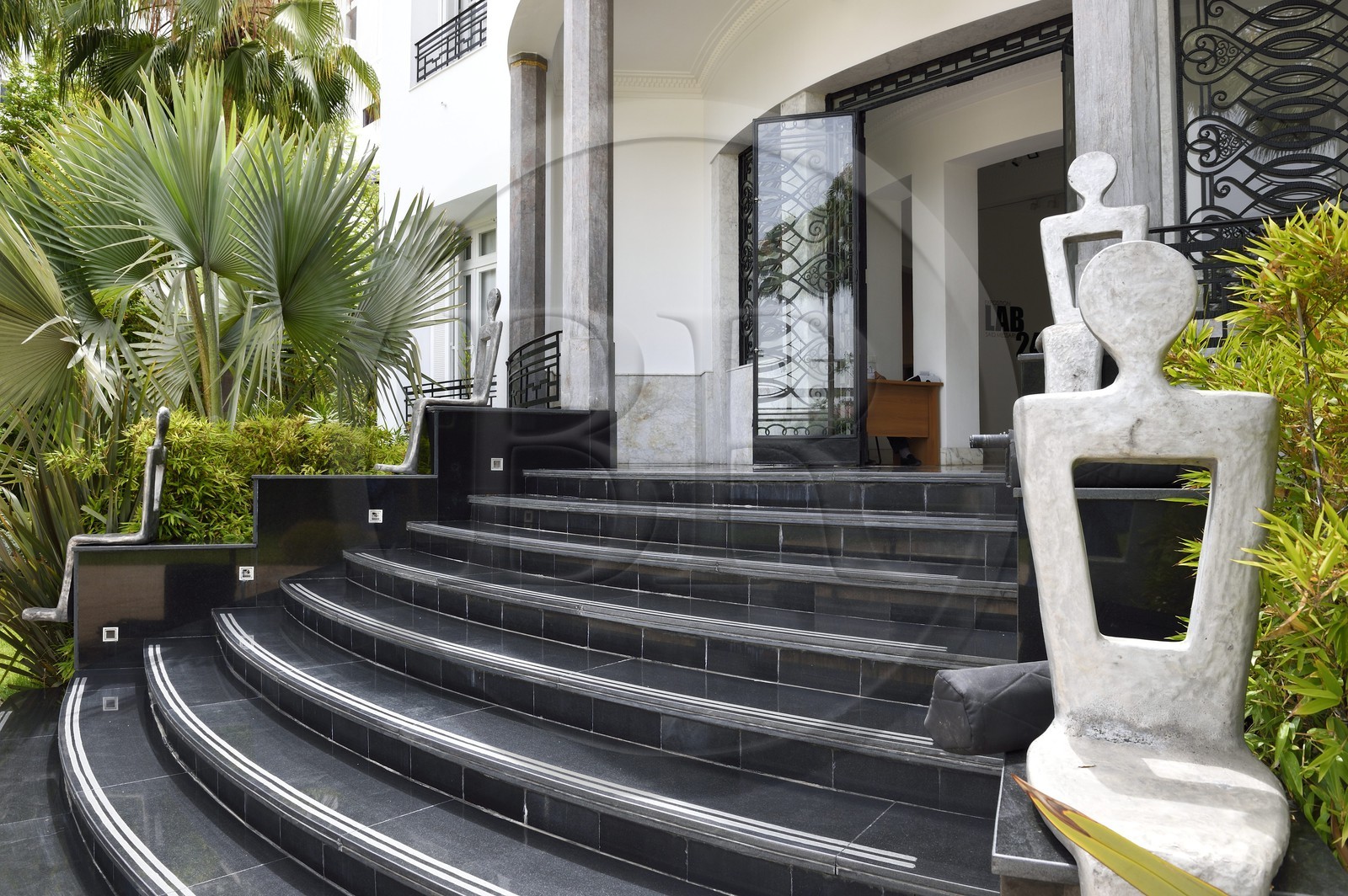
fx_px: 898
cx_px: 674
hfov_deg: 73.8
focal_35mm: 24
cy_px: 448
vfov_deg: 53.1
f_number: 10
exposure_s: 1/100
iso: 200
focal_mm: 24
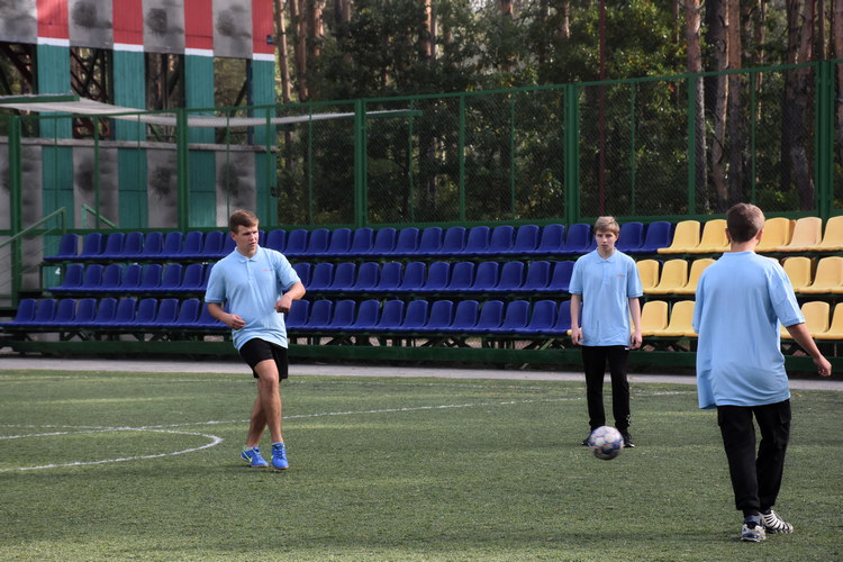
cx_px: 422
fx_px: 2810
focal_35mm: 120
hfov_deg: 17.1
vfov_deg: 11.4
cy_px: 281
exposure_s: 1/500
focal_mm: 80
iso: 800
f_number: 8
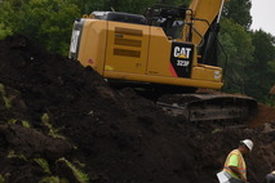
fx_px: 603
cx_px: 204
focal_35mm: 79
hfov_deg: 25.4
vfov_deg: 17.3
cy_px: 90
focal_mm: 30
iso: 200
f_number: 8
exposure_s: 1/250
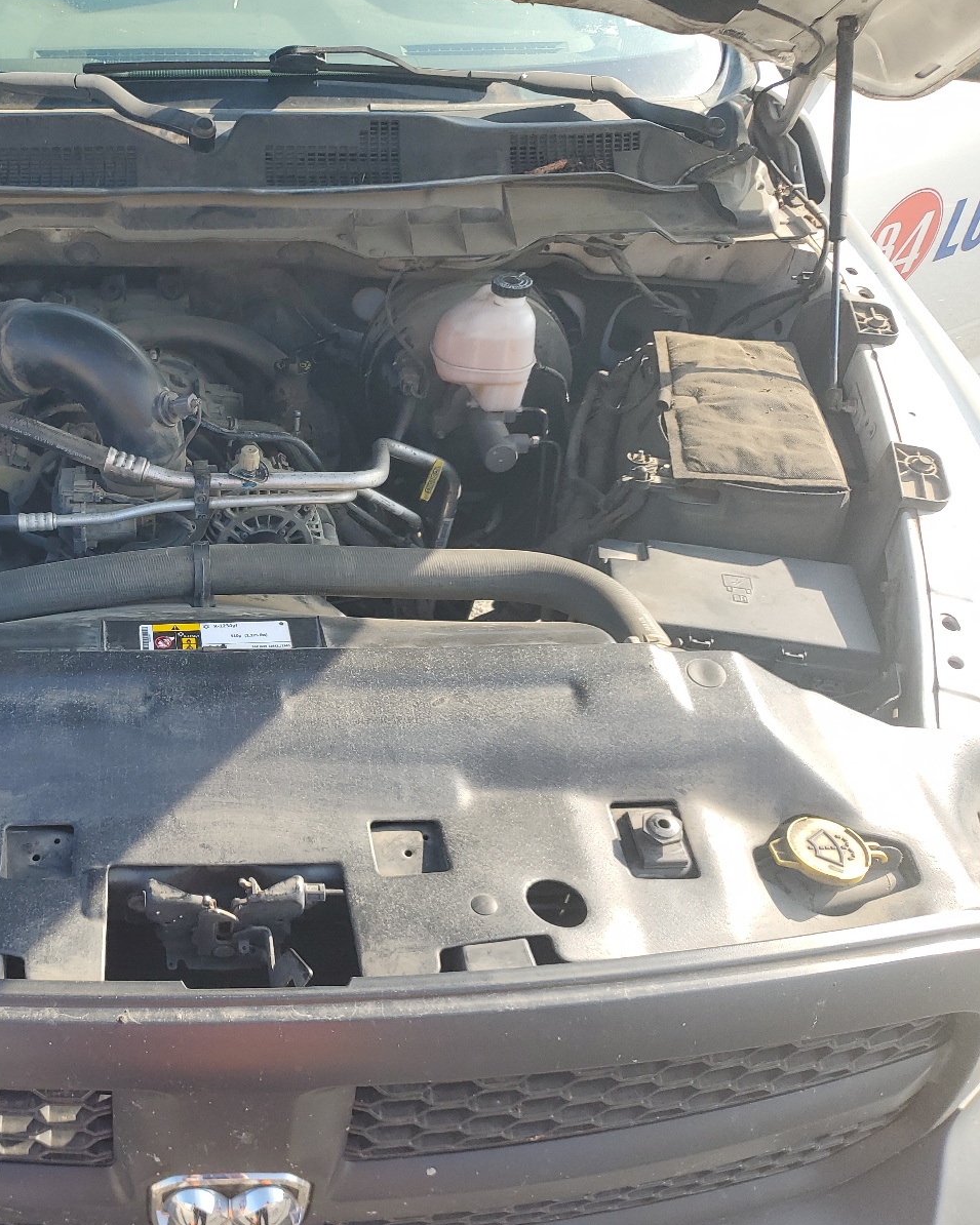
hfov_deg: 41.0
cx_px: 160
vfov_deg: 52.8
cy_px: 611
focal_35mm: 34
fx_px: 1233
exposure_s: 1/667
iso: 50
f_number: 1.5
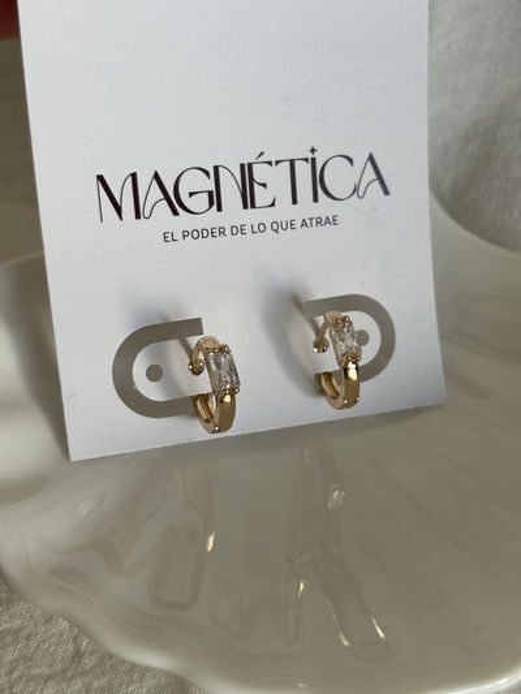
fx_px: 1043
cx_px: 260
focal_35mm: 52
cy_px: 347
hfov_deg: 28.0
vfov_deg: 36.8
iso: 32
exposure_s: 1/121
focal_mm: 5.96
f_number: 1.6
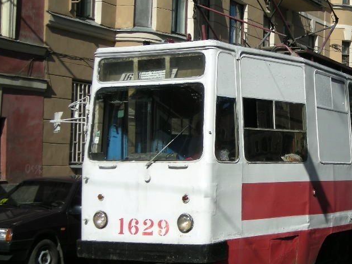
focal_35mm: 80
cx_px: 264
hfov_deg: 24.2
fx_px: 813
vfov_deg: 18.4
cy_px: 120
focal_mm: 7.9
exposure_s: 1/371
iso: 50
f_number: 6.4
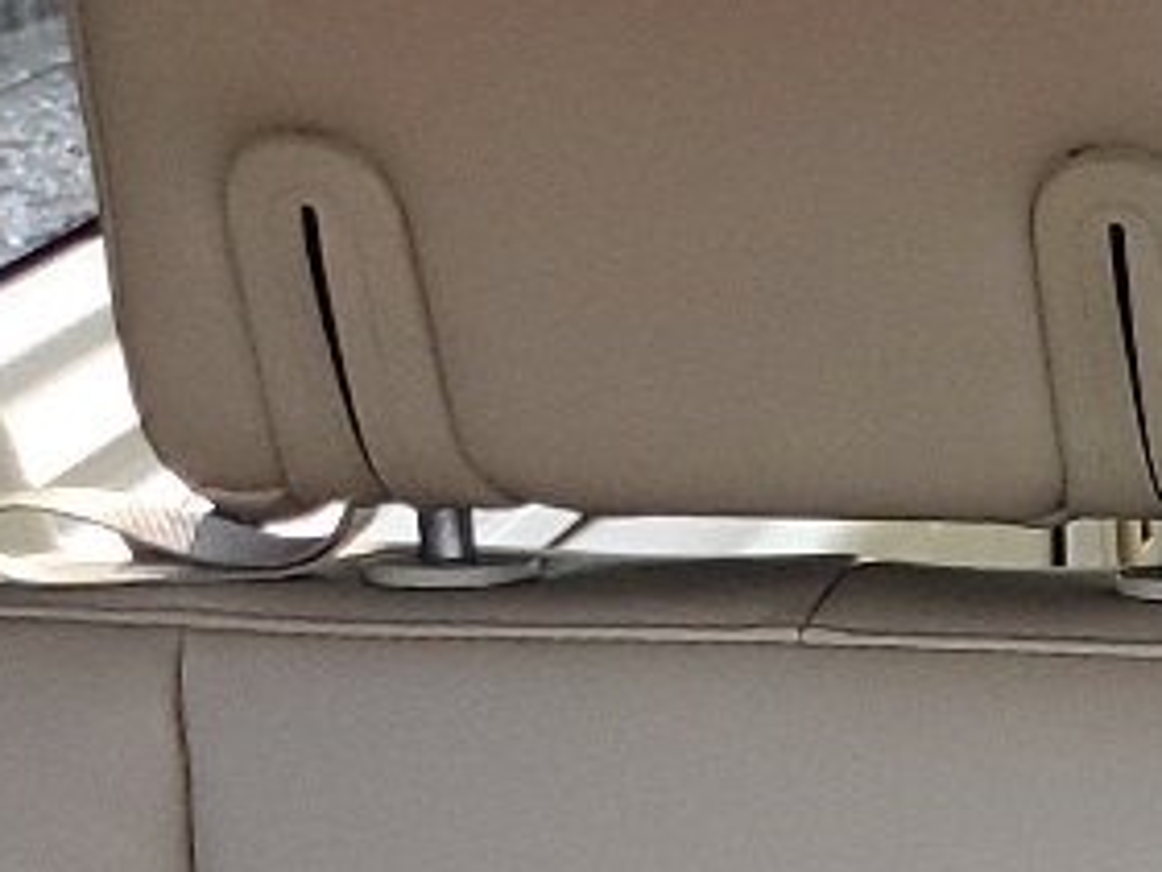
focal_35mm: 148
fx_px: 4970
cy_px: 1637
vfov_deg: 9.5
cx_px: 2539
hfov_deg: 11.6
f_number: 1.5
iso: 80
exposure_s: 1/60.2
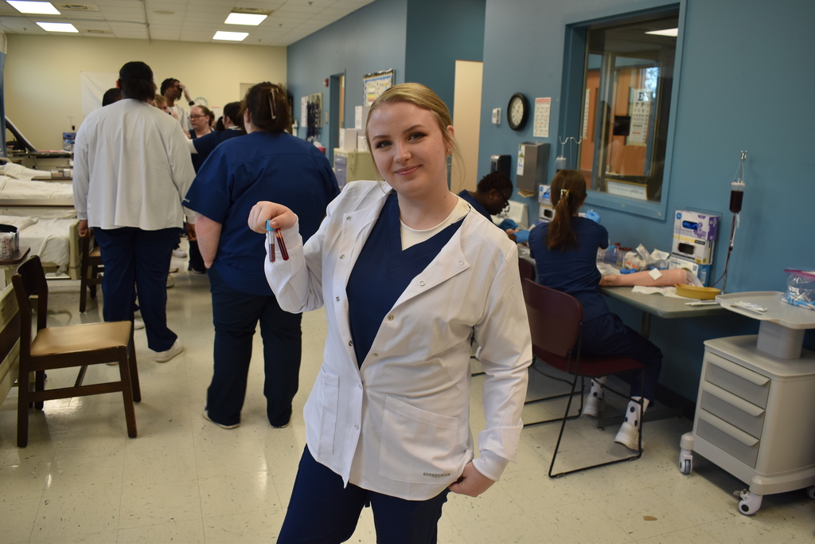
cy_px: 272
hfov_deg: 61.9
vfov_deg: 43.6
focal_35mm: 30
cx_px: 408
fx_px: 679
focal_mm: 20
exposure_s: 1/100
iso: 400
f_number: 5
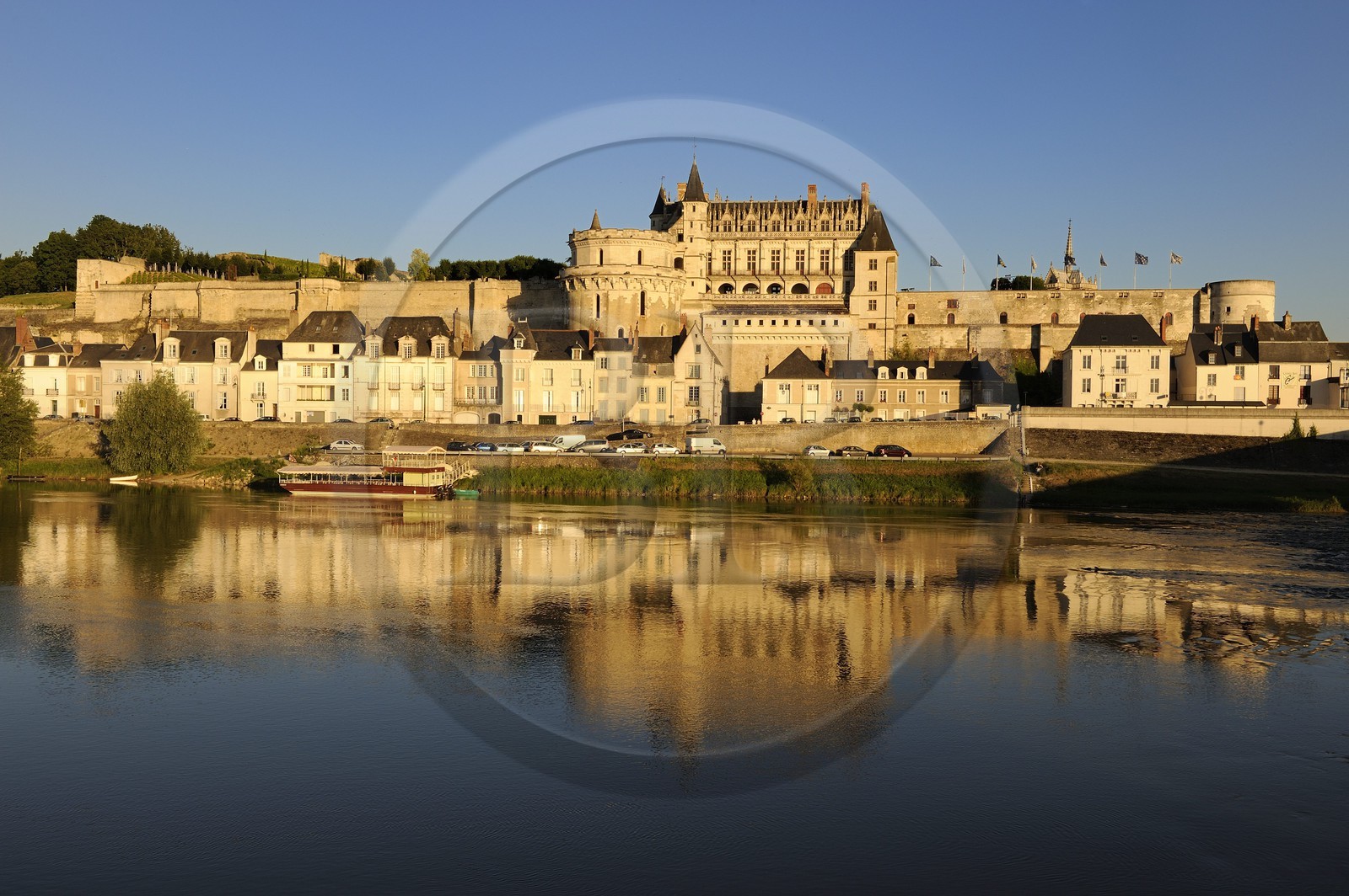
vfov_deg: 37.8
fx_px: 1310
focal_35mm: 35
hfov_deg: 54.5
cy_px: 448
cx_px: 674
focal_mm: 35
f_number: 14
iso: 200
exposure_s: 1/160
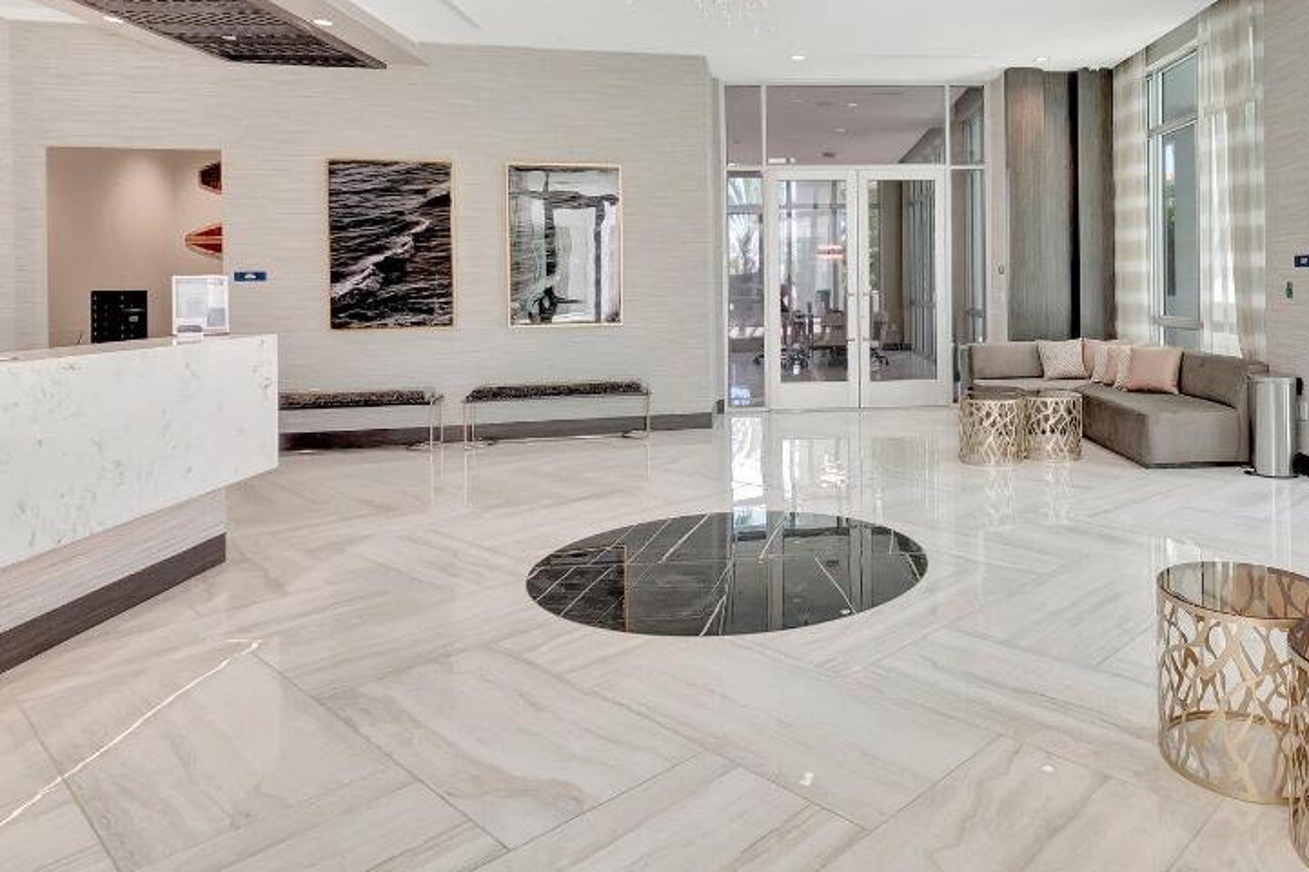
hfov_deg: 71.9
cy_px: 289
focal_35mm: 24
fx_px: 872
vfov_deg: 52.1
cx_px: 859
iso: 640
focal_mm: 10
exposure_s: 1/25
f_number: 8
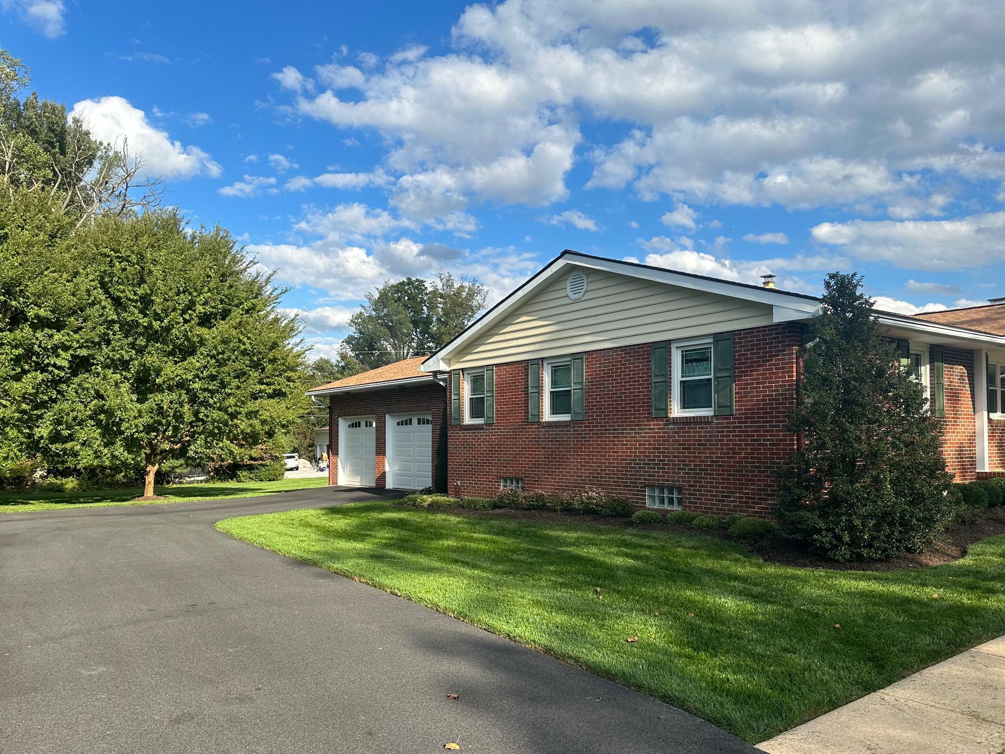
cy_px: 420
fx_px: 784
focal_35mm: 27
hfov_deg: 65.3
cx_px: 489
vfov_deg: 51.2
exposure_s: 1/2809
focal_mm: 6.86
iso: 80
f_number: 1.78
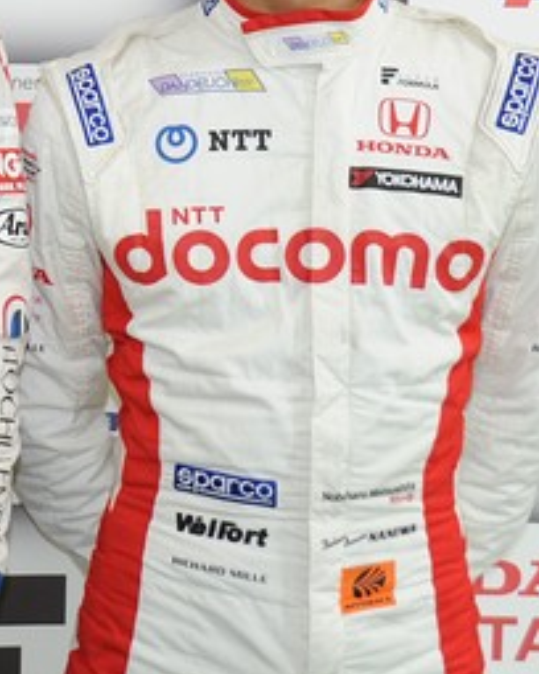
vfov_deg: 17.9
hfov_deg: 13.6
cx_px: -280
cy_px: 100
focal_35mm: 106
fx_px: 2114
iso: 800
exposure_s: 1/125
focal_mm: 40
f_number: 5.6
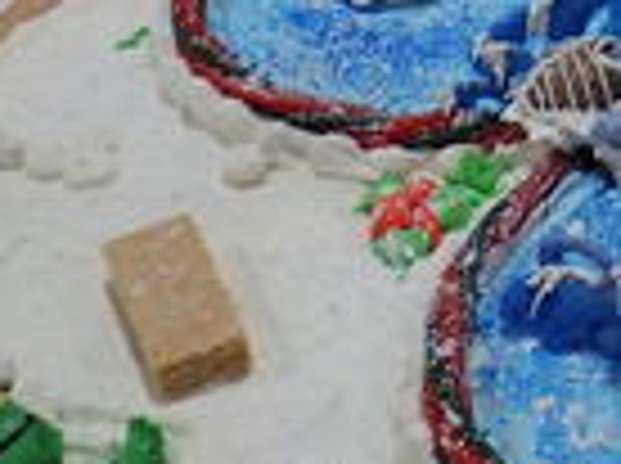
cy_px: -65
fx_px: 2274
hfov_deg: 14.4
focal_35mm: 127
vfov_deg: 11.4
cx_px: 972
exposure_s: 1/40
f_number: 2.6
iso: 200
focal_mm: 6.4
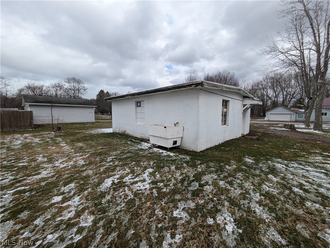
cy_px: 124
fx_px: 134
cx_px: 165
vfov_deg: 85.7
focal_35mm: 14
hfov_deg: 102.0
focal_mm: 1.83
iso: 49
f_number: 2.2
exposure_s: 1/1527
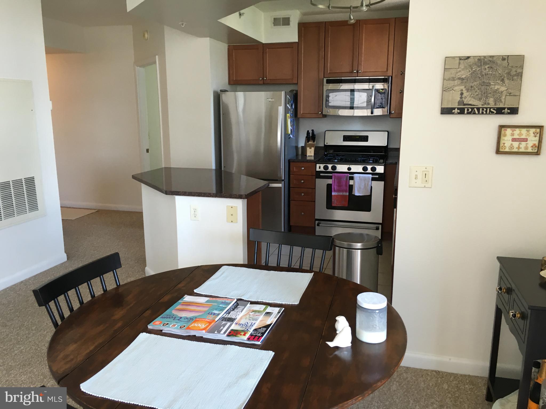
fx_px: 457
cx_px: 273
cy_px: 204
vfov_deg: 48.2
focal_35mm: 29
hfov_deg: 61.7
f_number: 2.2
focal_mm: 4.15
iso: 50
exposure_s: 1/30
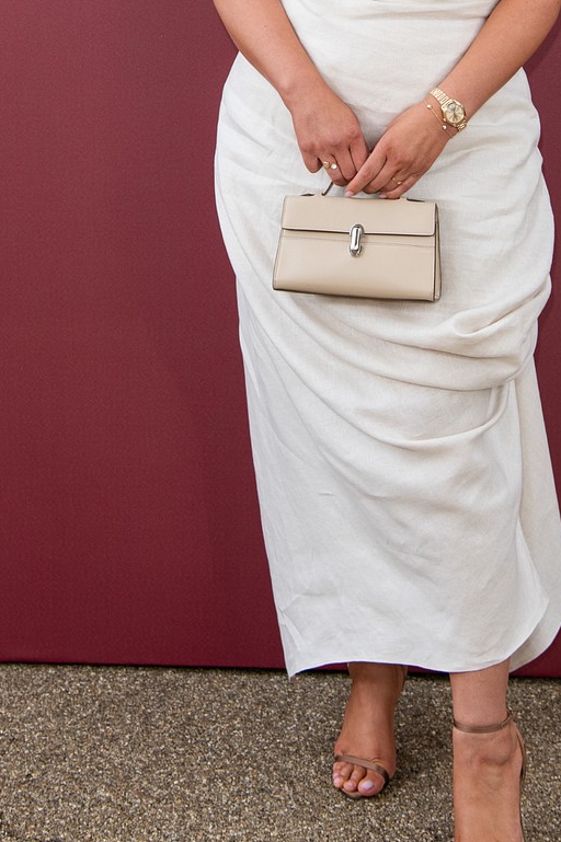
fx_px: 1825
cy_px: 124
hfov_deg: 17.4
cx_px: 387
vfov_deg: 25.4
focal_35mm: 78
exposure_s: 1/200
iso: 320
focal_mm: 40
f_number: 5.6
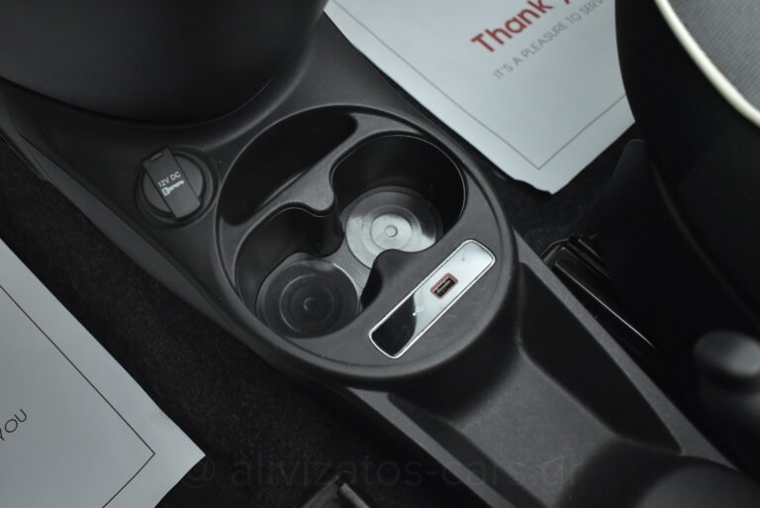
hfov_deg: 55.1
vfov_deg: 38.4
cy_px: 254
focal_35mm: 34
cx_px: 380
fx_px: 729
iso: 1600
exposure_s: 1/80
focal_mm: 23
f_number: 3.8
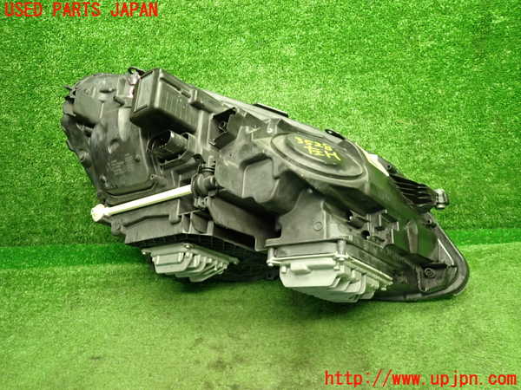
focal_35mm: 25
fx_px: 376
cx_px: 260
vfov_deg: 54.9
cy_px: 195
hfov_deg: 69.4
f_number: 2
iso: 320
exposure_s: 1/30
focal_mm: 4.5
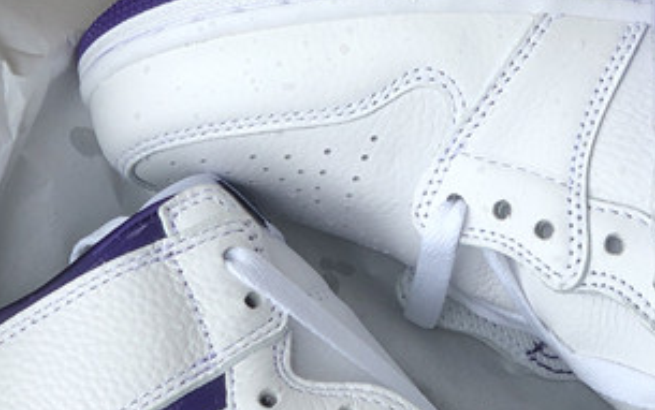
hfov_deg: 11.7
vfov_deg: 7.3
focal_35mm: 178
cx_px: 515
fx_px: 3179
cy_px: -103
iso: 16
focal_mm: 6
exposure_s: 1/120
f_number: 2.4
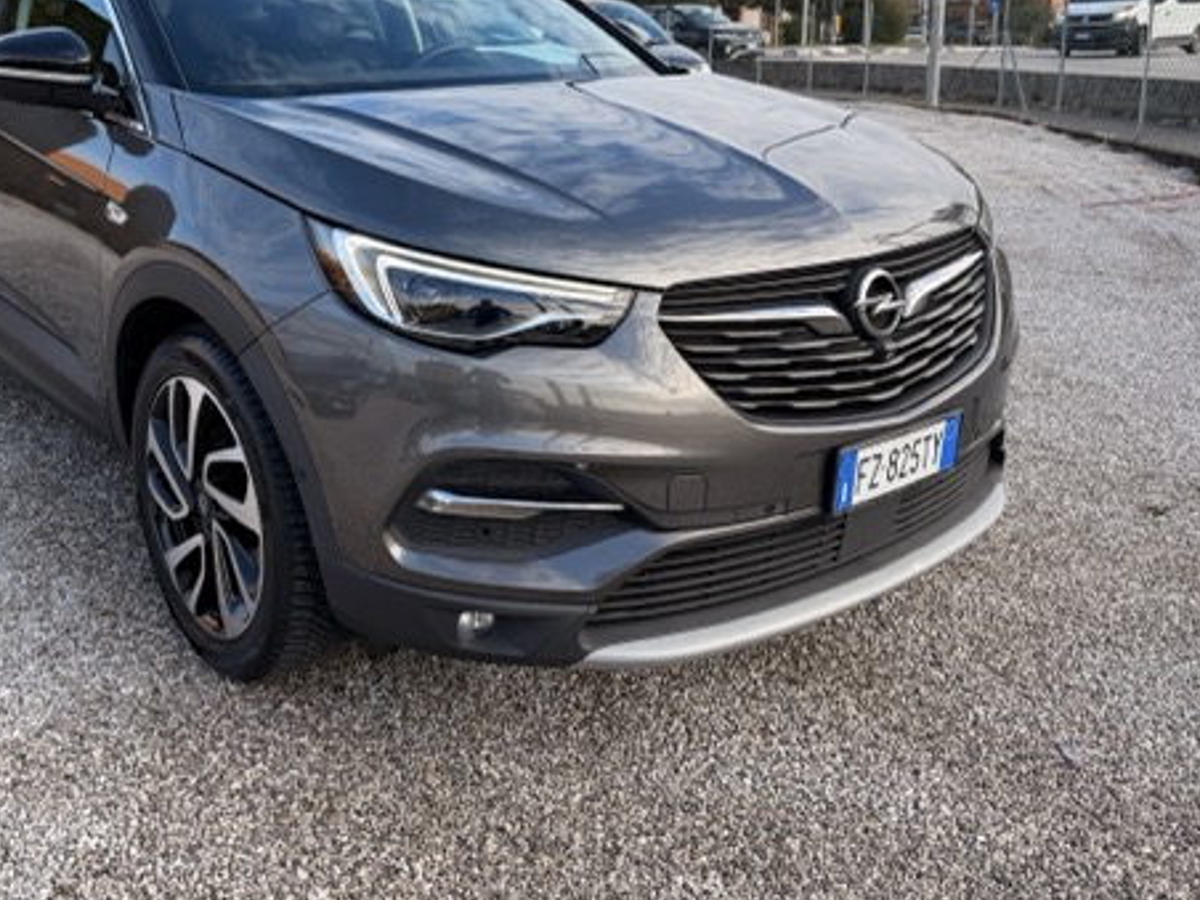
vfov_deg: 41.2
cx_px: 412
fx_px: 1179
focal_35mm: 34
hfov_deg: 53.0
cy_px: 292
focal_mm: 6.76
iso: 80
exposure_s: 1/1271
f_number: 1.78
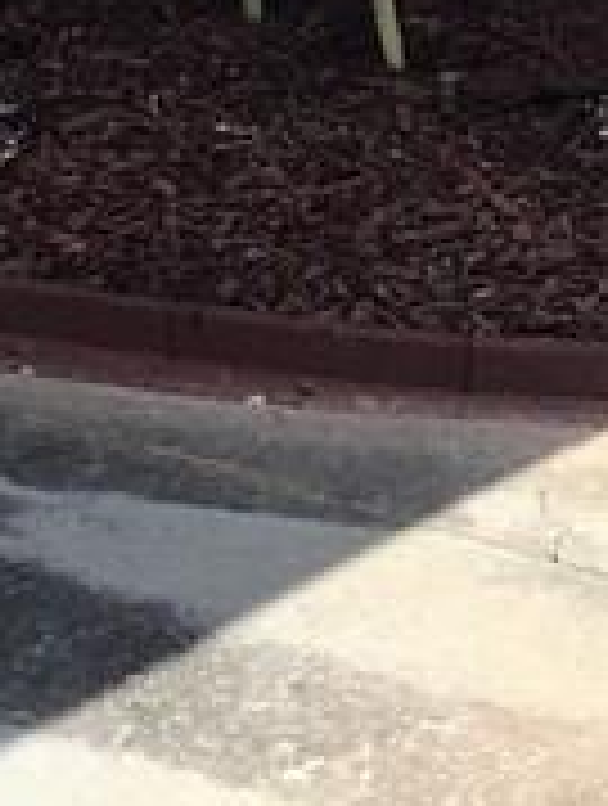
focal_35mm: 177
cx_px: 757
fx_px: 4130
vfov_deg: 10.5
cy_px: -626
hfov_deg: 8.3
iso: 25
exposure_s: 1/360
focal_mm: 3.3
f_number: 2.4
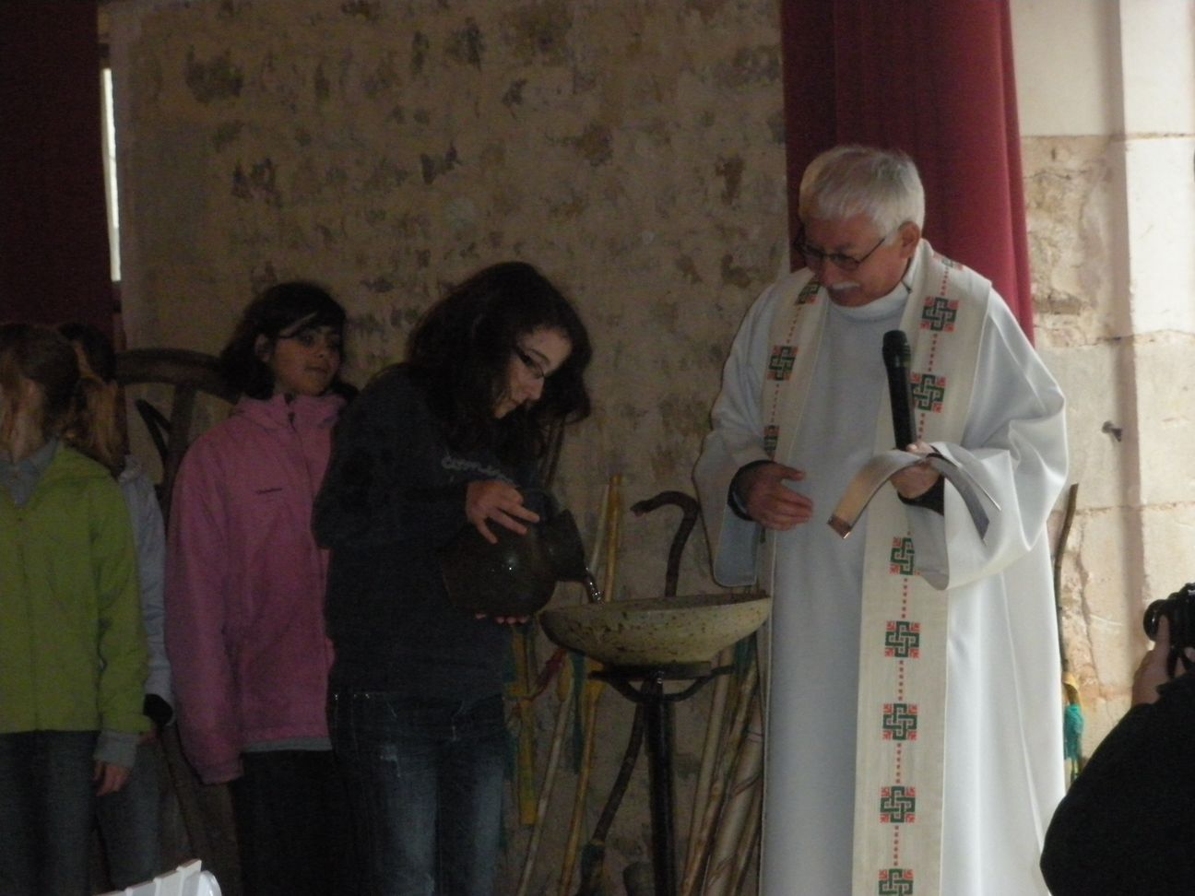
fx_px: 4039
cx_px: 598
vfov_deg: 12.7
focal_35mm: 117
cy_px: 448
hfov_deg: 16.8
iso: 800
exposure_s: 1/125
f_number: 5.3
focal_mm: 21.2
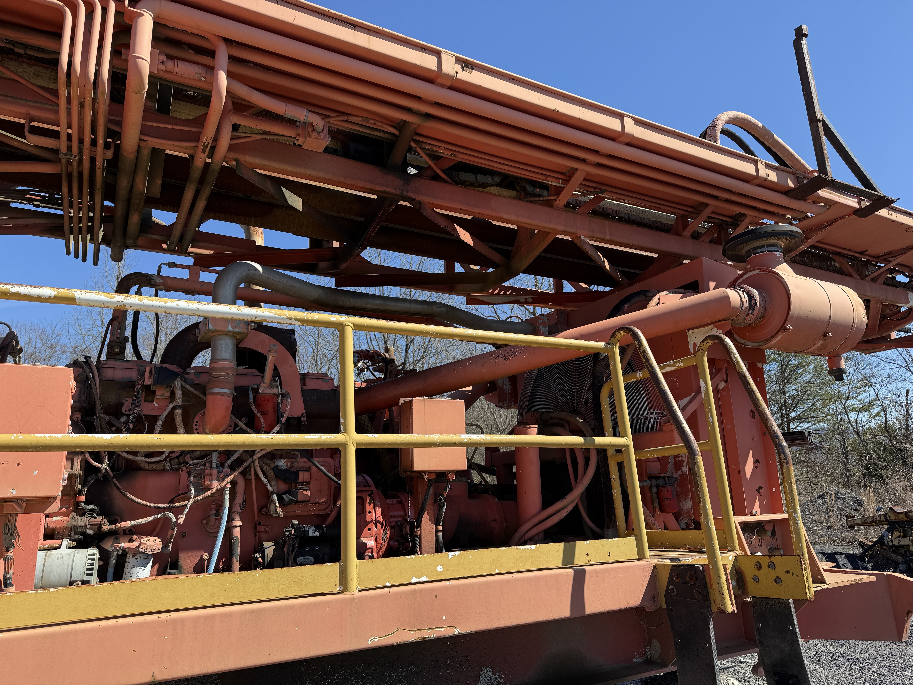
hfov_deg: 71.6
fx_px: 633
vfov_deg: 56.8
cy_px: 342
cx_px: 456
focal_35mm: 24
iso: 80
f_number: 1.78
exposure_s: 1/2445
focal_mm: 6.76
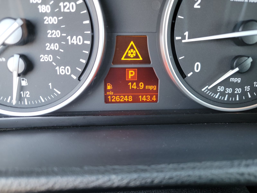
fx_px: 178
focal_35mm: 24
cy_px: 96
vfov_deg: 56.8
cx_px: 128
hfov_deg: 71.6
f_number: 1.8
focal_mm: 6.7
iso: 312
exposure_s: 1/59
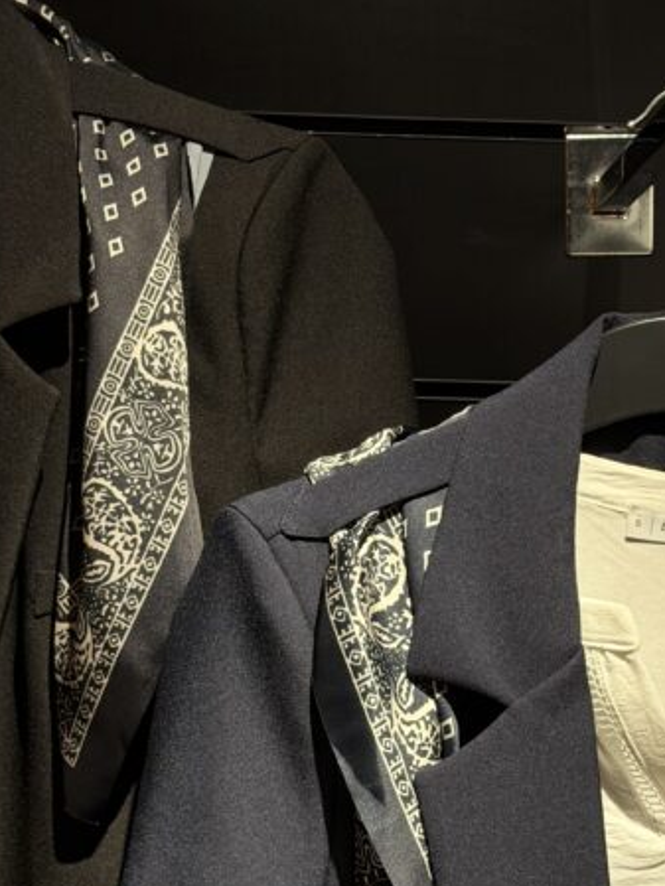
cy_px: 565
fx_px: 2099
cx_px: 360
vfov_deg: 23.8
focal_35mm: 82
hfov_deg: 18.0
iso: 80
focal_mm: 6.76
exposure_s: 1/100
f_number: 1.78
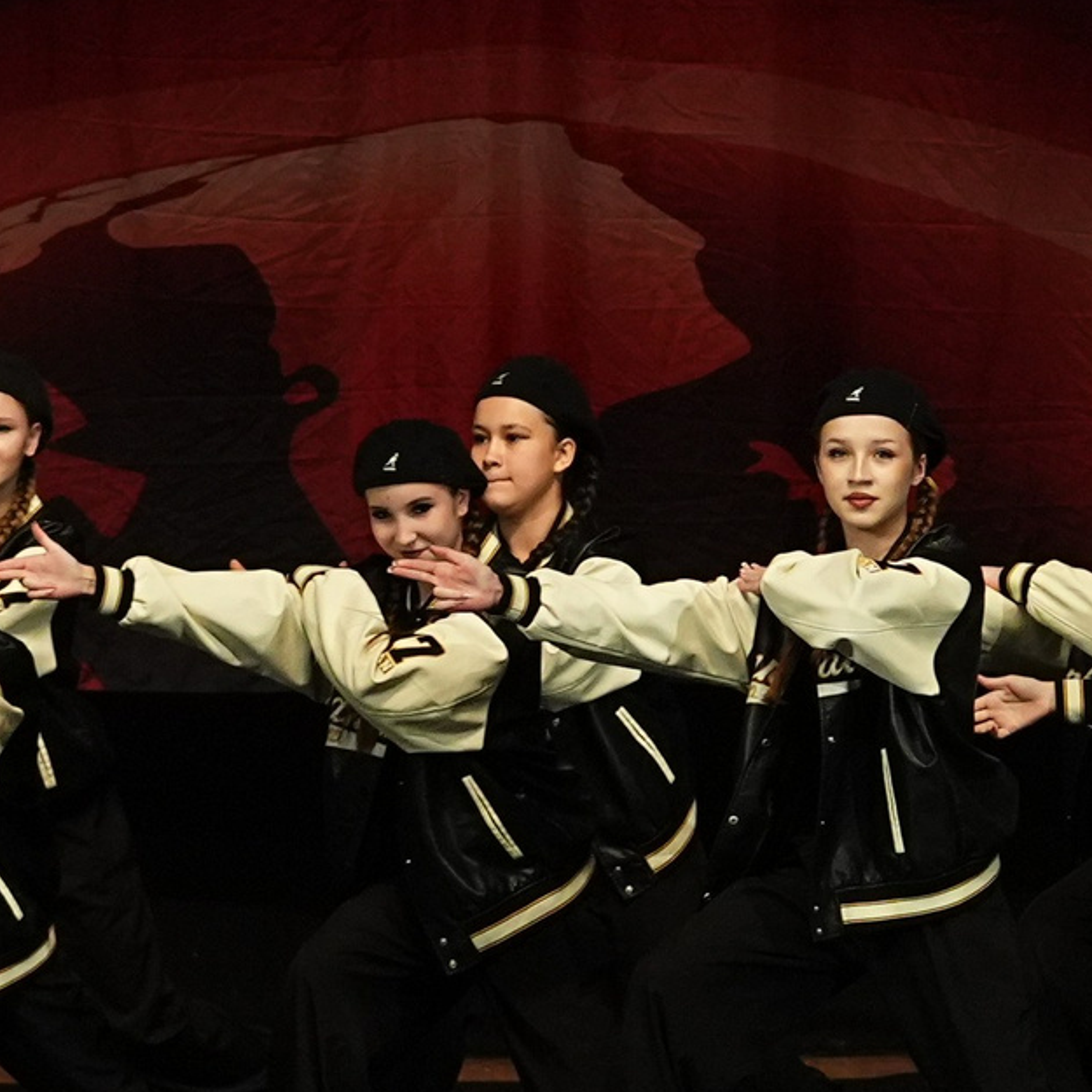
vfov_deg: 4.2
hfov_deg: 4.2
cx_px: 903
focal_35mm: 418
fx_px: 14919
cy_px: 62
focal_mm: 80
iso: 2500
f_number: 2.8
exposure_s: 1/400
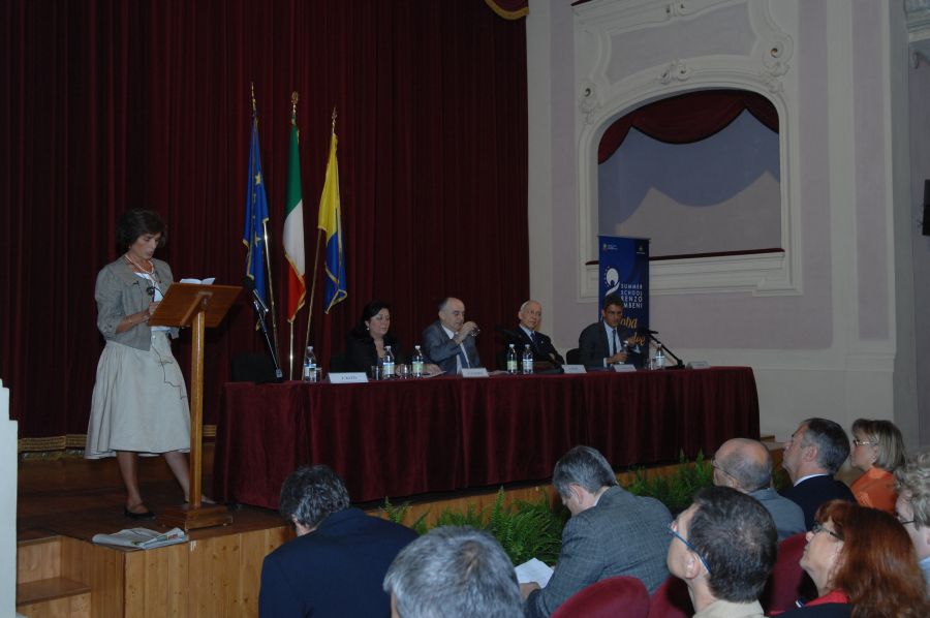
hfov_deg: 49.6
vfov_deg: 34.1
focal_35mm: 39
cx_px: 465
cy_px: 309
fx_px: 1006
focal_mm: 26
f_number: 5.6
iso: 400
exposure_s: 1/60
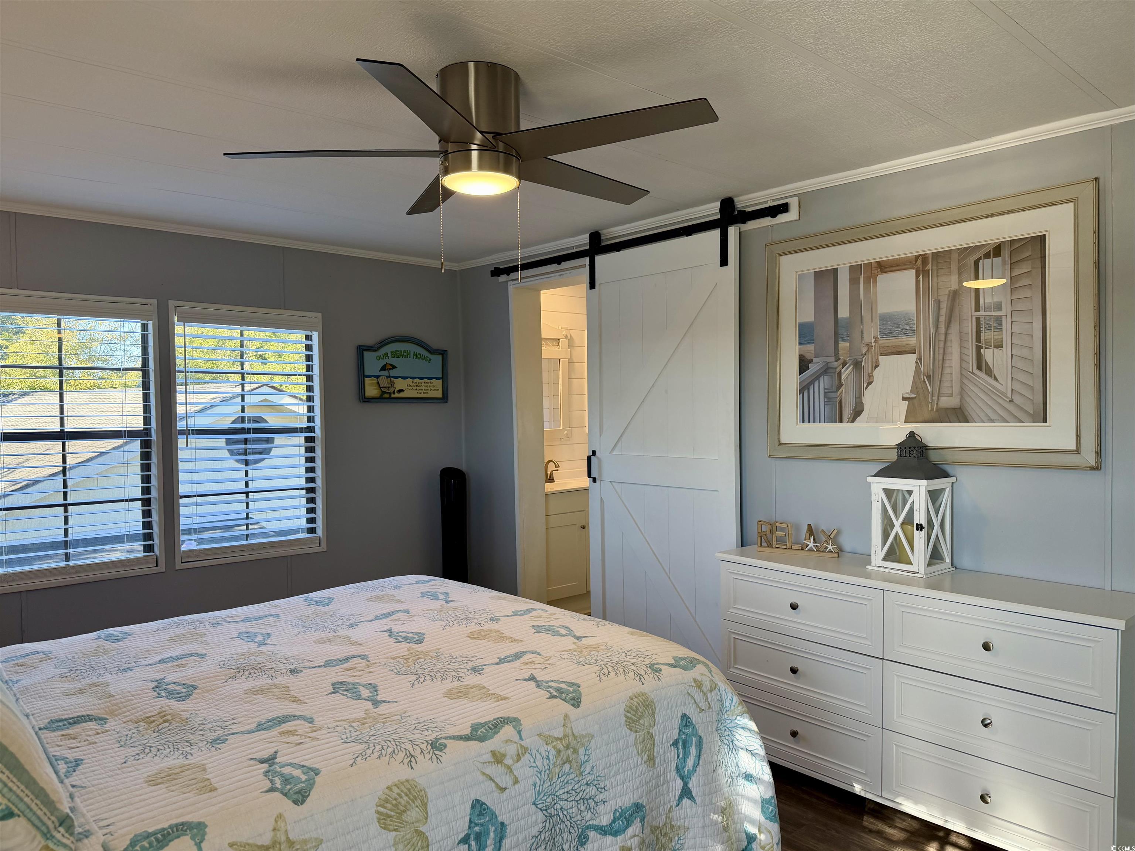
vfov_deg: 56.8
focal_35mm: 24
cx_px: 568
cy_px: 426
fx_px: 787
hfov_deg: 71.6
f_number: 1.78
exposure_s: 1/210
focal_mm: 6.76
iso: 125
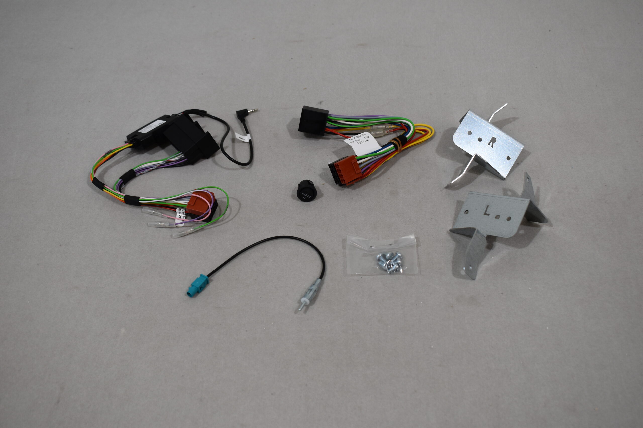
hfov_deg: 46.4
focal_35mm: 42
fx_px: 750
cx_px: 322
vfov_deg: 31.9
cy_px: 214
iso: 320
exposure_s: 1/125
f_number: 5.6
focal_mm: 28
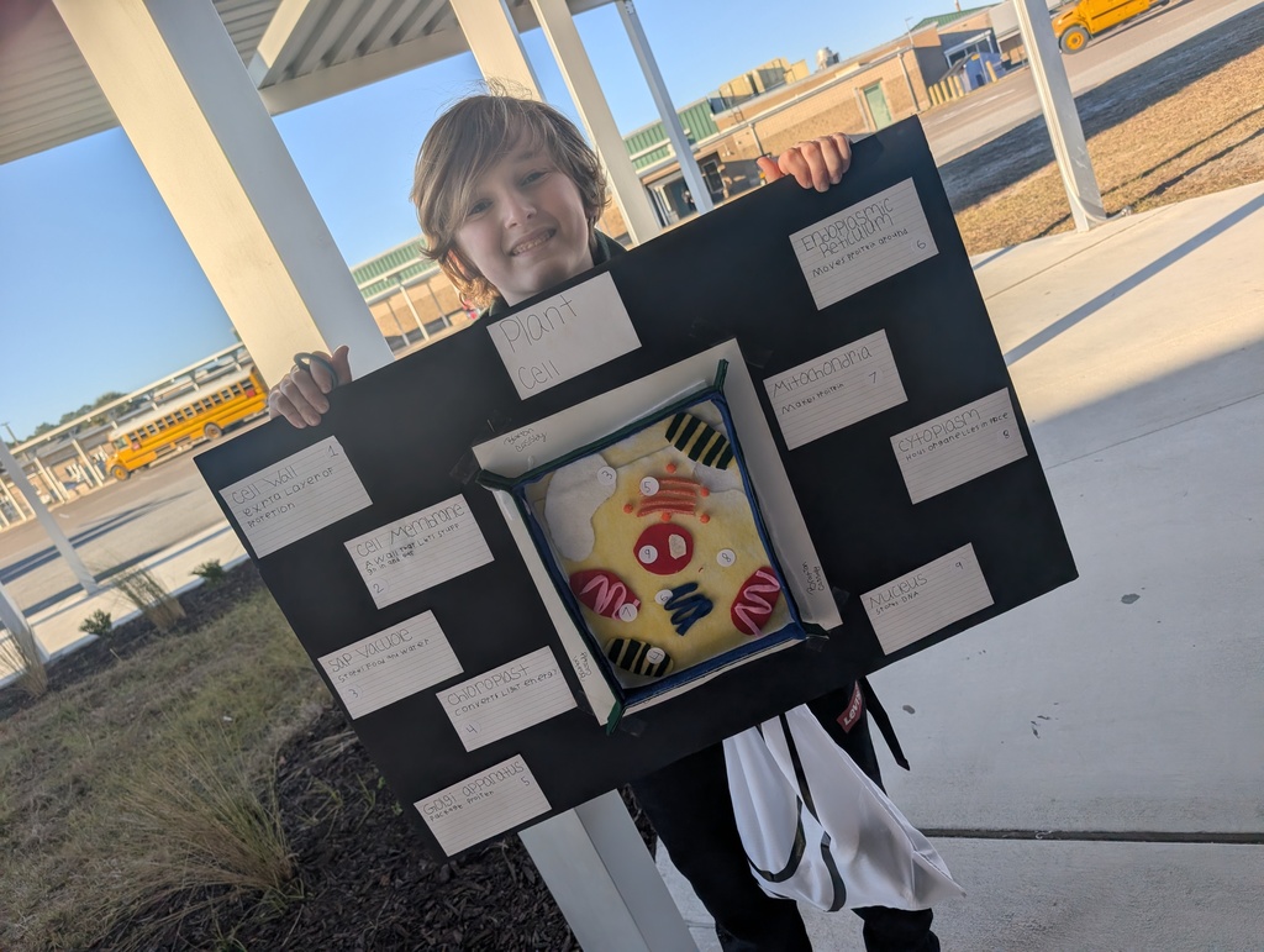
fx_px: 878
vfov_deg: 56.9
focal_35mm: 24
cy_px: 476
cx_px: 632
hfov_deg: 71.5
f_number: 1.68
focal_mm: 6.9
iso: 21
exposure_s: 1/9901
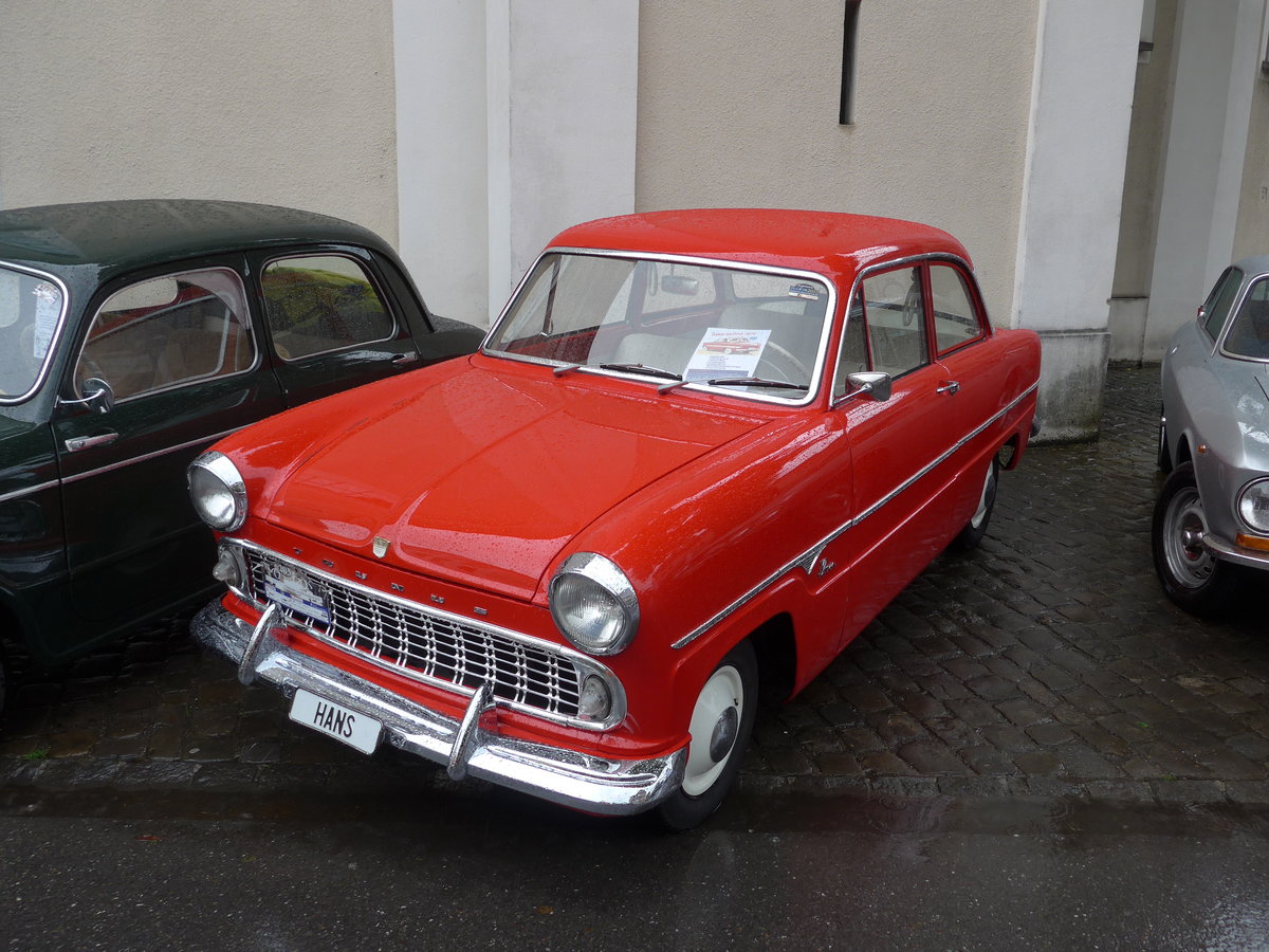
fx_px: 1063
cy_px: 476
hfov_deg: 61.7
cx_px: 634
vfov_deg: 48.2
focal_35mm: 29
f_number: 2.8
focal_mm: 6
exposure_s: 1/160
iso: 80
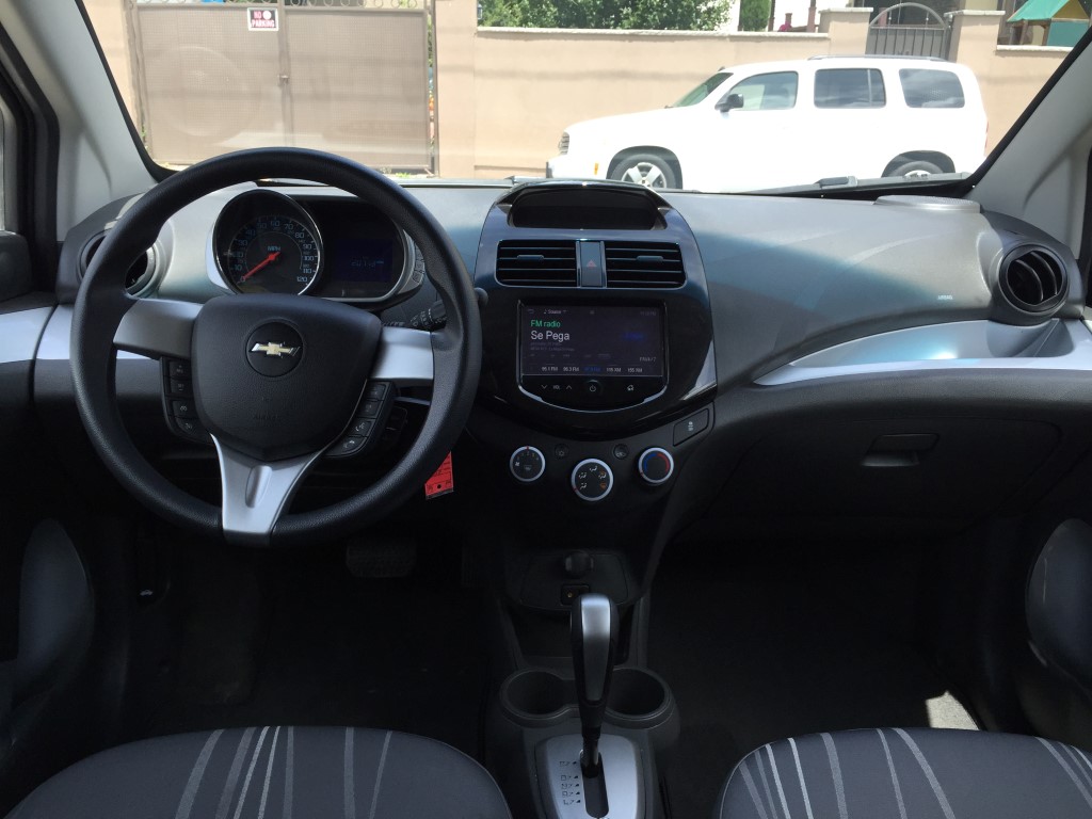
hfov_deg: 61.7
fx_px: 915
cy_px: 410
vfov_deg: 48.2
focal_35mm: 29
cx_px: 546
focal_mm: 4.15
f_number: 2.2
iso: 32
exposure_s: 1/332
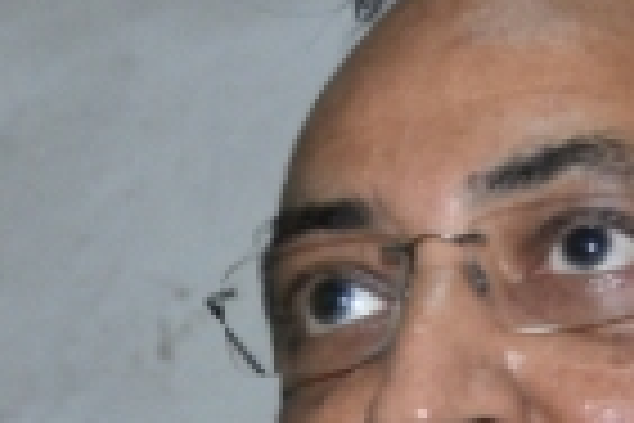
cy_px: 1033
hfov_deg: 5.9
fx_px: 6128
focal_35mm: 348
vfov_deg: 3.9
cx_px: 594
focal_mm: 32
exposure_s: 1/80
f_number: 5
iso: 1250
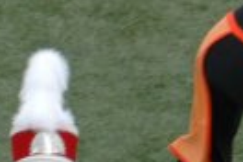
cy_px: 328
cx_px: -333
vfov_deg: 0.7
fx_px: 12905
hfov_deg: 1.1
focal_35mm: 1912
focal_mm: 210
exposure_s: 1/125
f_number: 5.6
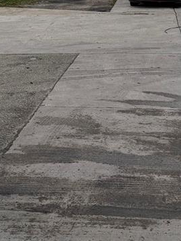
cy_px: -43
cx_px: 93
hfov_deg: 18.4
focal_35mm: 80
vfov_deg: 22.6
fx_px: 558
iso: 80
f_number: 1.78
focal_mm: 6.76
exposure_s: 1/2907
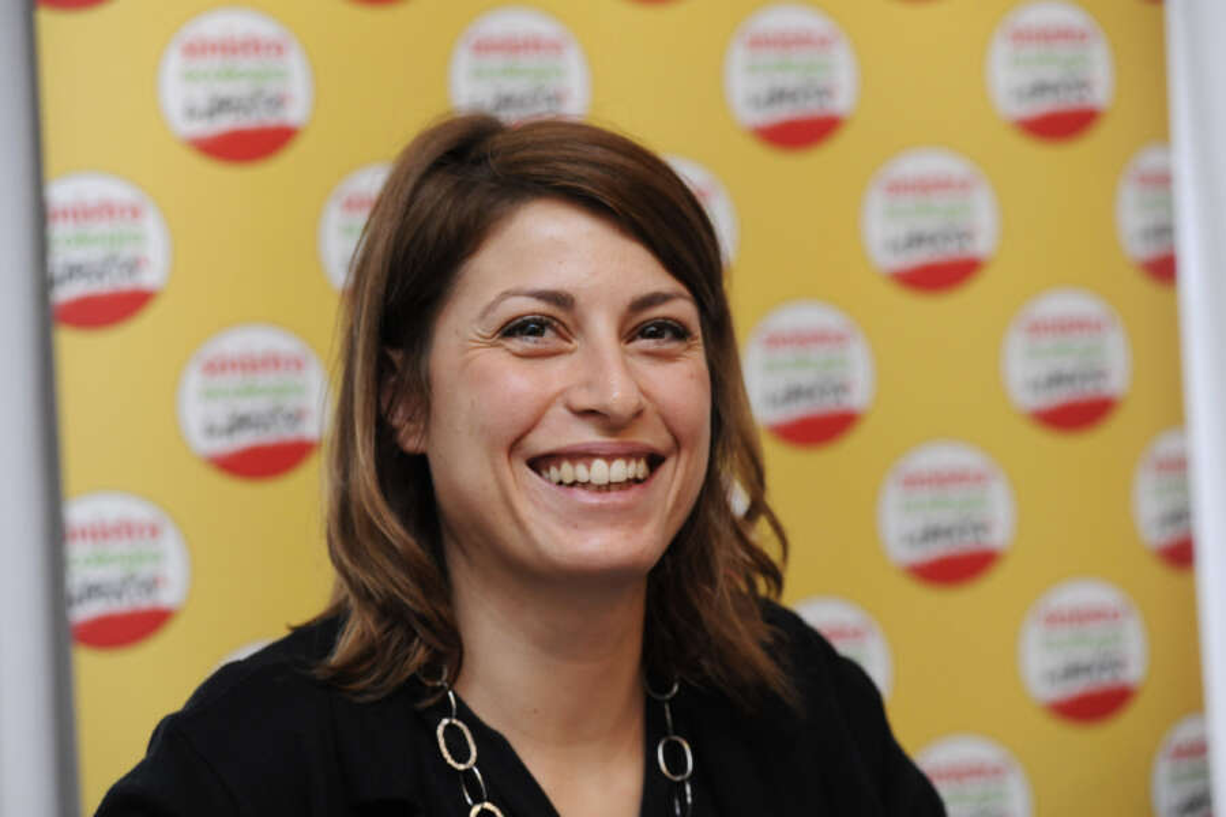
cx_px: 613
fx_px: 3576
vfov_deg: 13.0
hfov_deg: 19.5
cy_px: 408
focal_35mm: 105
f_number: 4.5
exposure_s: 1/125
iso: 2000
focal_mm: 105
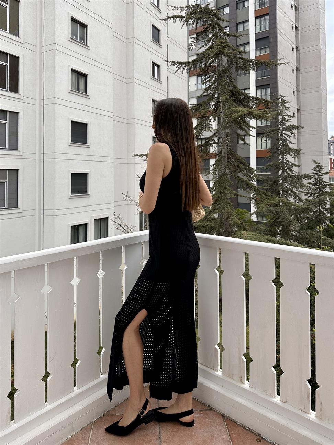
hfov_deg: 56.8
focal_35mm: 24
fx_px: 309
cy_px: 222
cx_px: 167
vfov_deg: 71.6
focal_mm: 6.86
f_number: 1.78
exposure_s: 1/1198
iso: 80
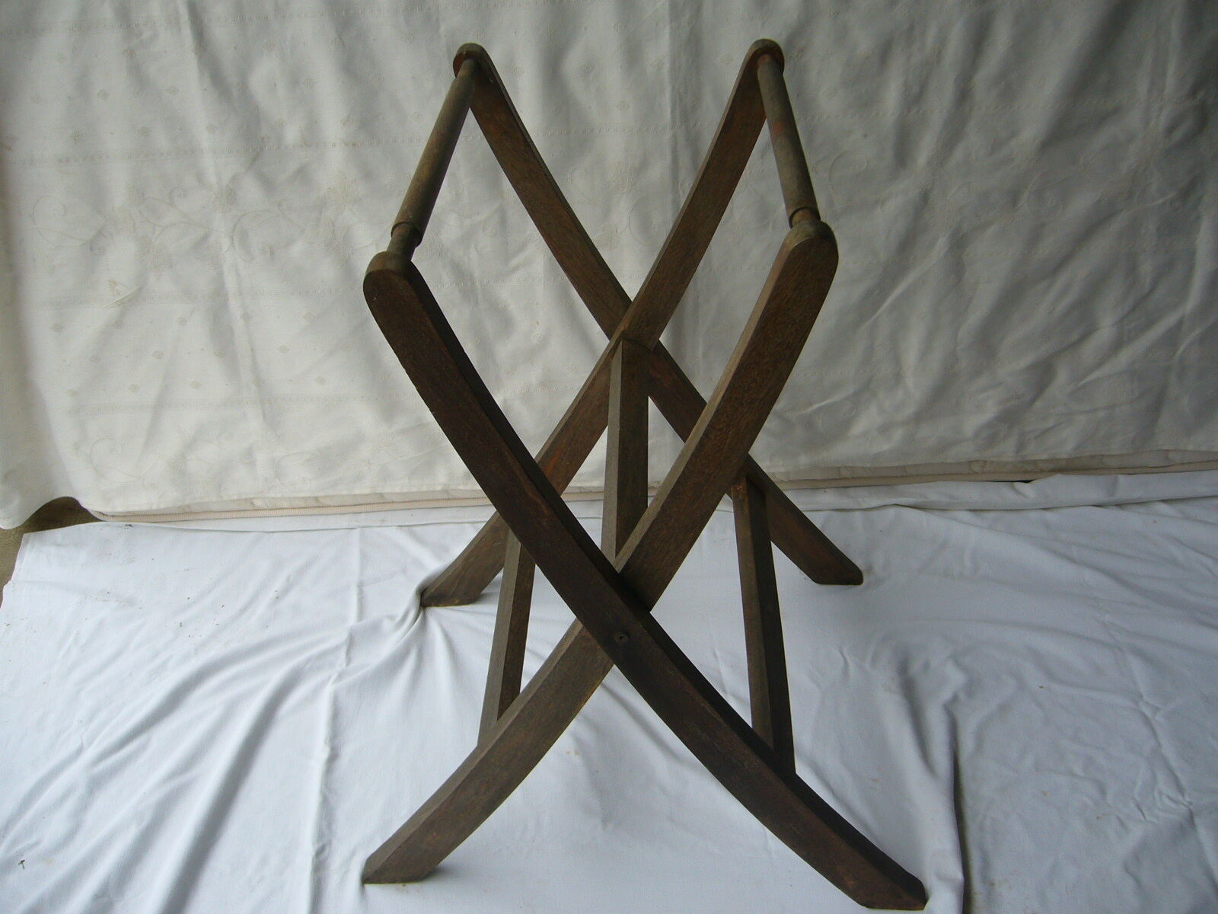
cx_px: 609
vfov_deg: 40.7
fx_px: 1232
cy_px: 457
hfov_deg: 52.6
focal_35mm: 35
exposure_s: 1/100
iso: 80
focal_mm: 5.8
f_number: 2.8
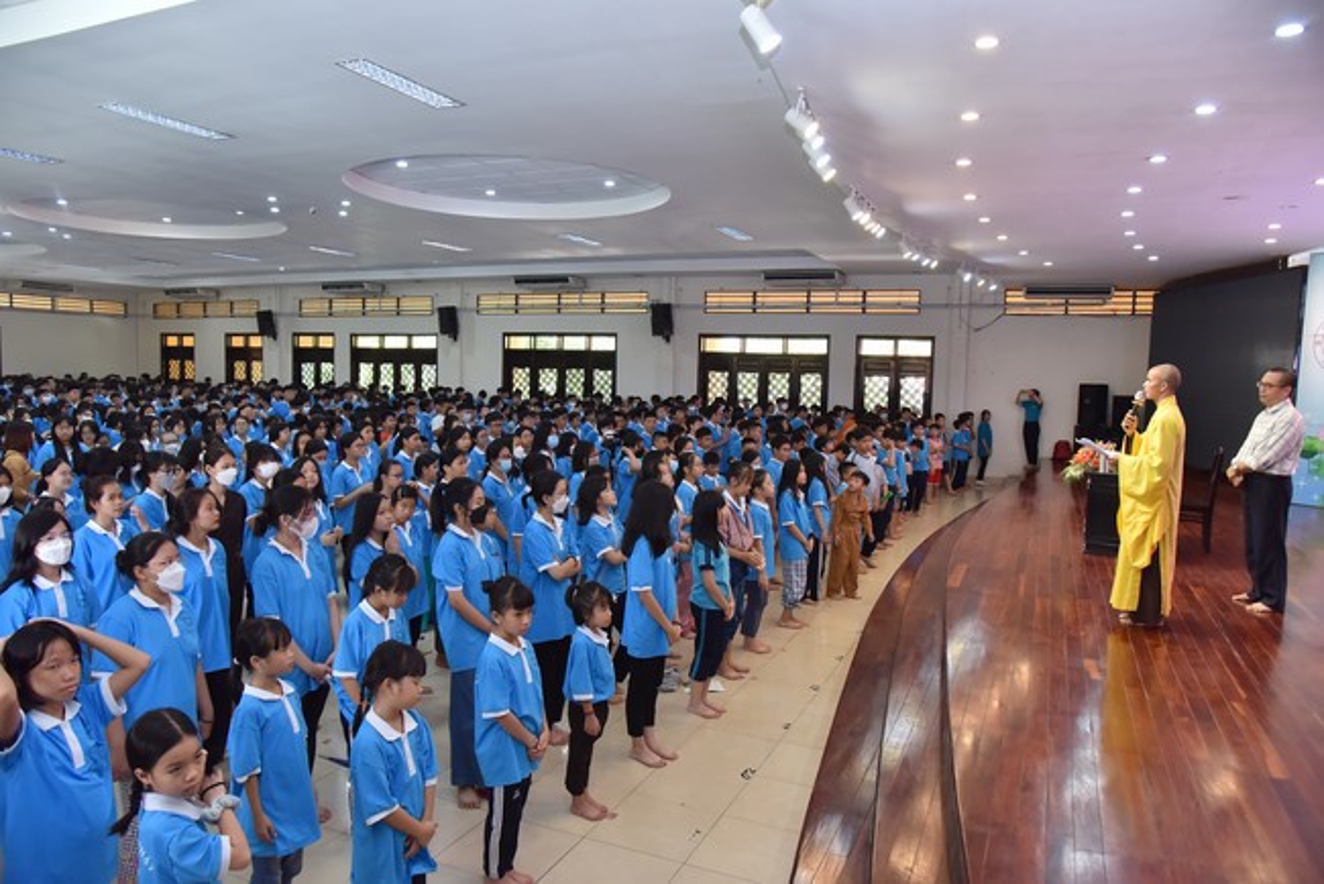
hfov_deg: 73.7
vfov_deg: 53.2
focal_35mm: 24
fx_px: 883
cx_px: 662
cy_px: 442
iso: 2000
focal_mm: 24
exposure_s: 1/125
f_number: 5.6
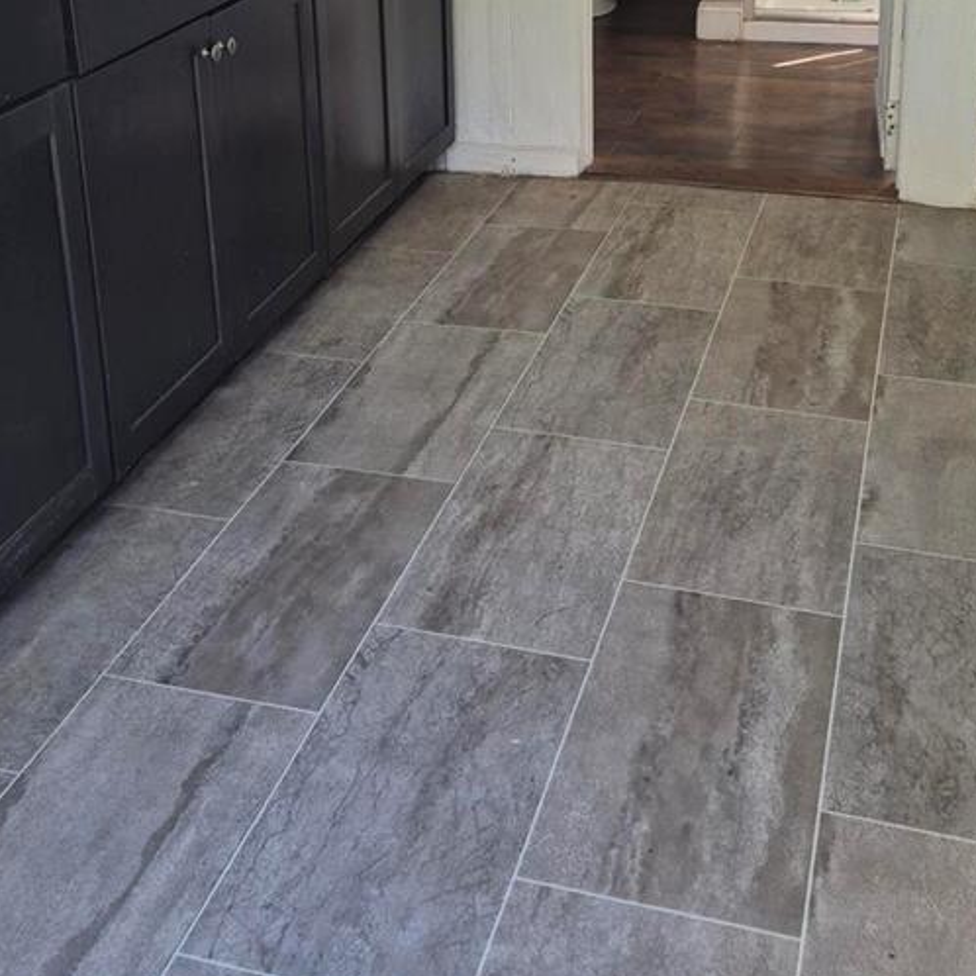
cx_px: 427
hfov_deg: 34.6
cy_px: 202
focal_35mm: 49
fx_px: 1563
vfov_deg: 33.7
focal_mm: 5.4
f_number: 1.8
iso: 125
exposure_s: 1/180
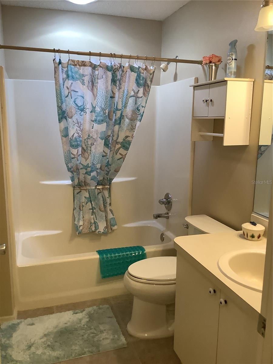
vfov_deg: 58.4
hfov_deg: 45.4
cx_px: 136
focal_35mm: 31
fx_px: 326
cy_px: 182
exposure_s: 1/60
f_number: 2.4
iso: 125
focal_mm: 3.3
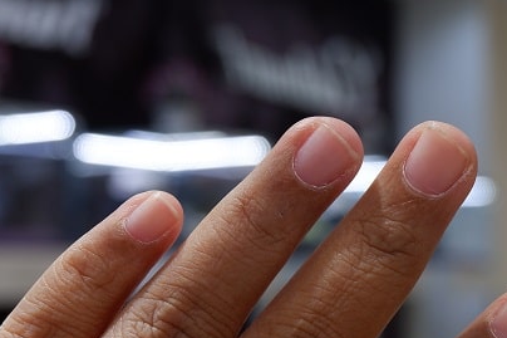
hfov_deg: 22.8
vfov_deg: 15.3
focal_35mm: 89
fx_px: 1253
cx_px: 299
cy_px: 268
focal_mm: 24.2
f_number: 4.4
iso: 200
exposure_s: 1/38
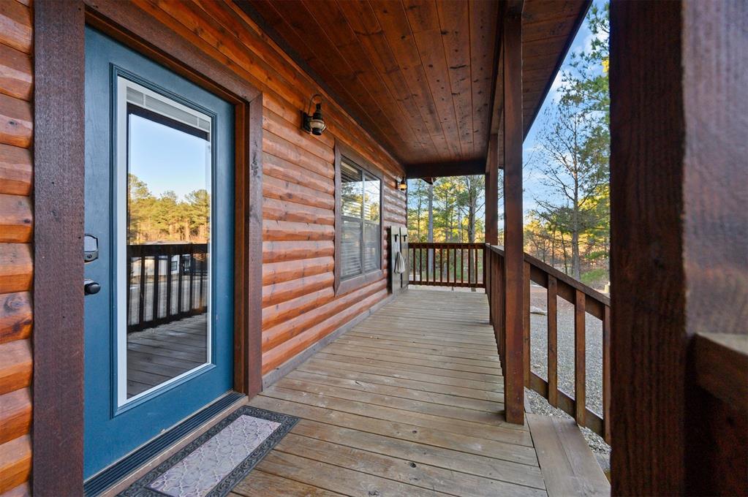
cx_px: 374
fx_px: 291
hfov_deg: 104.3
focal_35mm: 14
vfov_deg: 81.1
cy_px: 248
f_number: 5.6
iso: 640
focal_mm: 14
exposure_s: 1/125
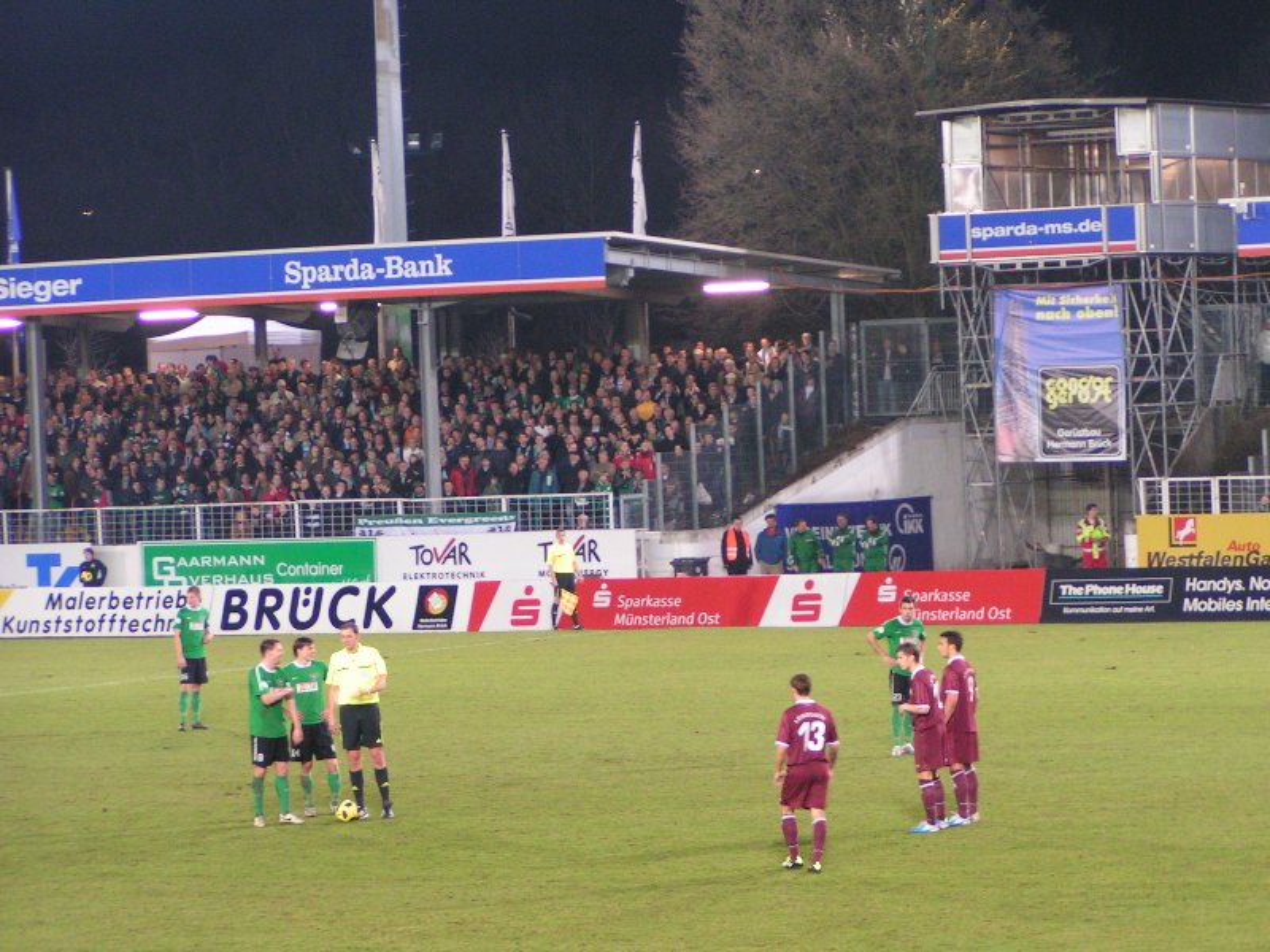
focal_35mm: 150
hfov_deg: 13.2
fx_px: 5503
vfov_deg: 9.9
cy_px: 476
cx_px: 635
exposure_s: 1/20
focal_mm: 22.9
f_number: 3.5
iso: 200
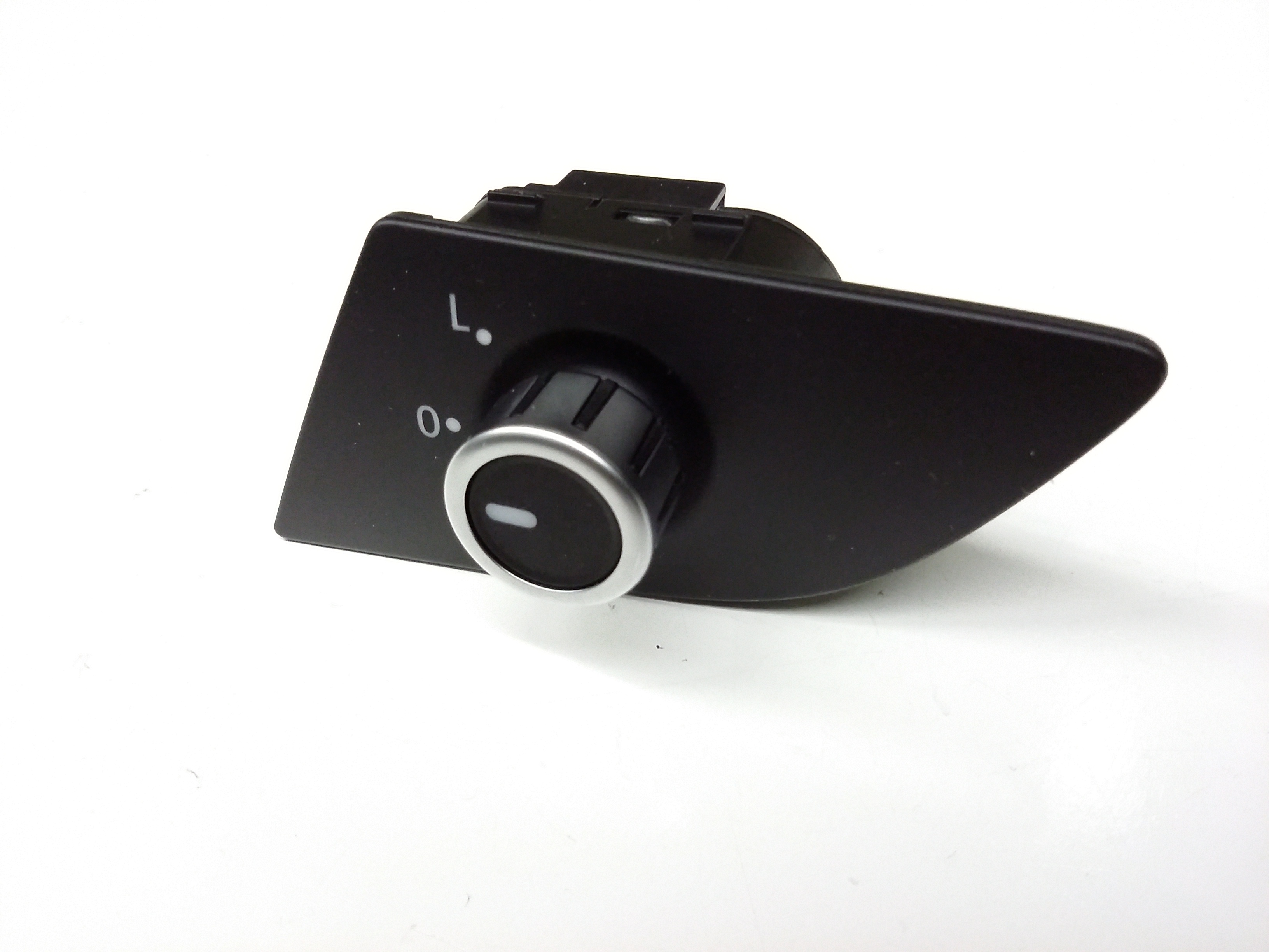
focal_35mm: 32
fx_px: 1173
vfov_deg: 44.2
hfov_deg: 56.8
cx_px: 634
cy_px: 476
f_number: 2.4
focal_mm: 3.4
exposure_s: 1/15
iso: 320
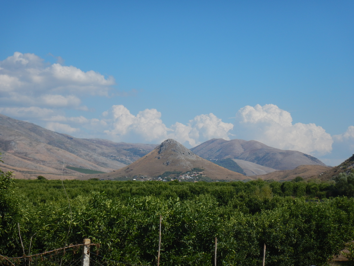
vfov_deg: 21.9
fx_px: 685
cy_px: 133
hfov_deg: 29.0
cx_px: 177
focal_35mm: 67
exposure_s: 1/1500
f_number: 4.5
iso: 125
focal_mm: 12
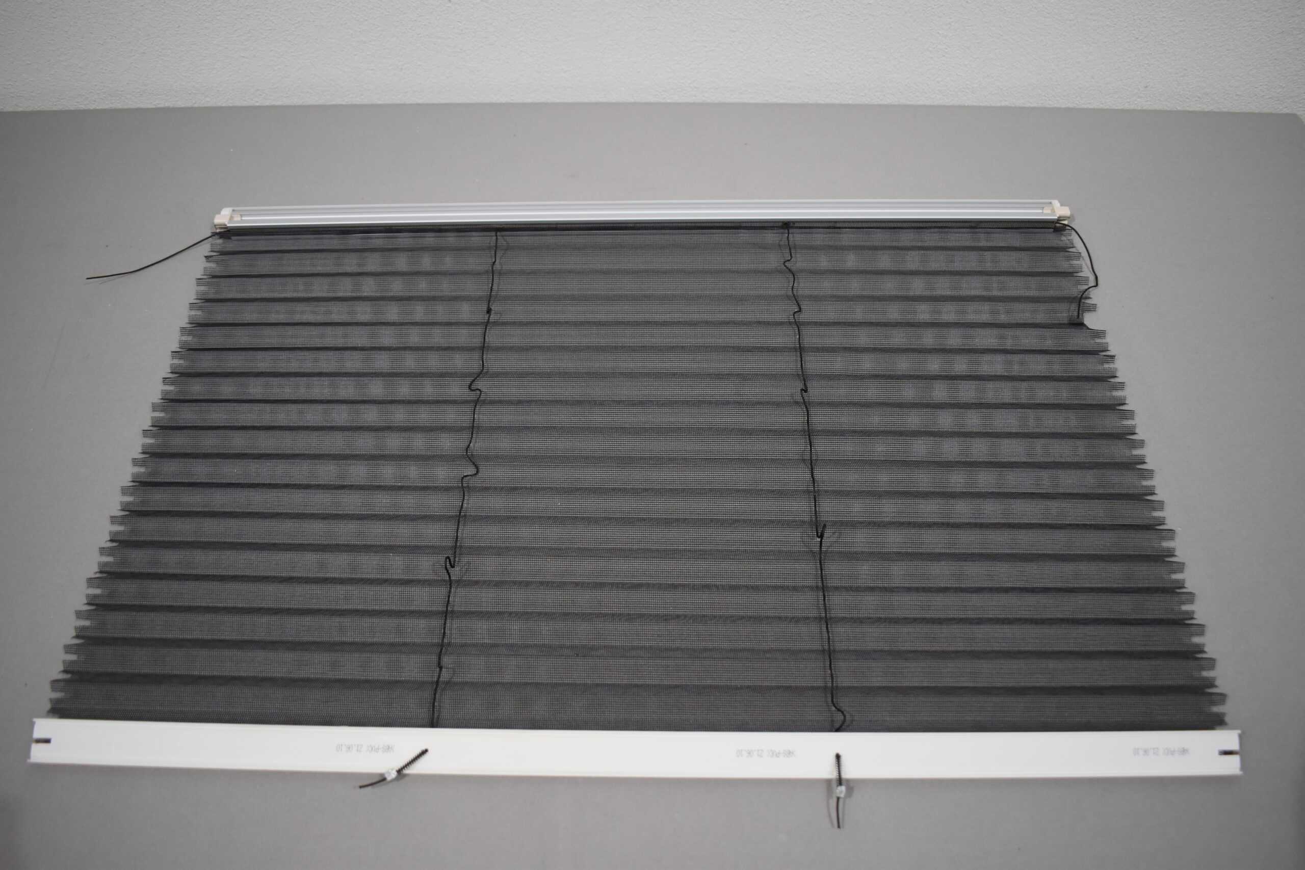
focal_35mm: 30
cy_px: 435
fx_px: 1087
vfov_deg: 43.6
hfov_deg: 61.9
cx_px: 652
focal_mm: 20
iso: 720
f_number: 3.8
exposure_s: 1/250
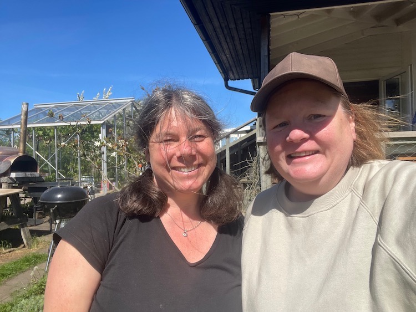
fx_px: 276
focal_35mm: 23
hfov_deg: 73.9
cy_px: 156
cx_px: 208
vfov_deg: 58.9
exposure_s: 1/981
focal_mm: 2.71
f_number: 2.2
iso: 25
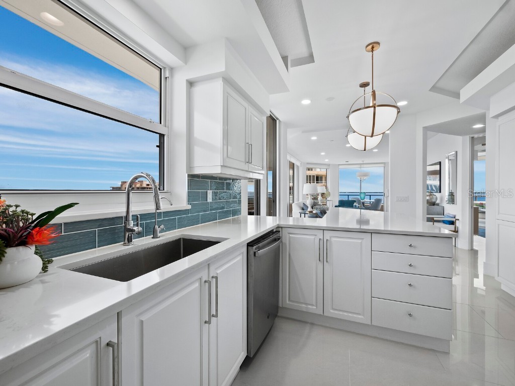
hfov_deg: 102.1
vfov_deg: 85.7
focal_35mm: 14
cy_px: 193
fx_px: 208
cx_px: 258
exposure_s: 1/13
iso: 400
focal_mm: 7
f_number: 11
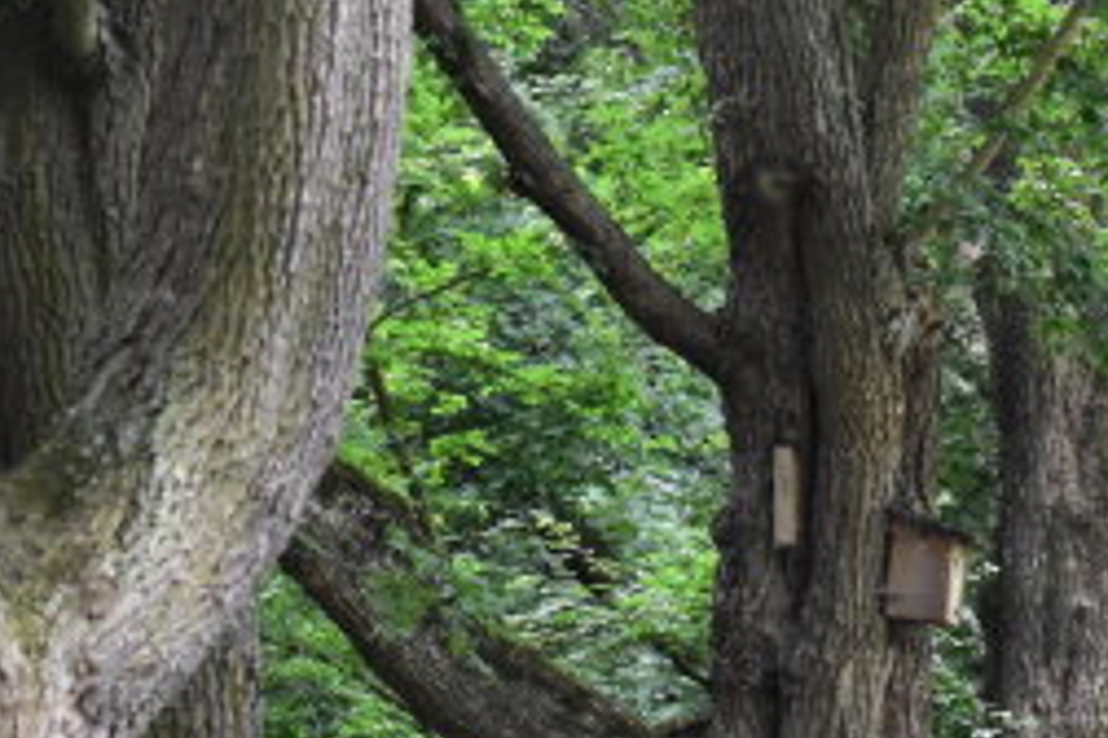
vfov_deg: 3.7
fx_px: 11541
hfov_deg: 5.5
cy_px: 637
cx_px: 1337
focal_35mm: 375
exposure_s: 1/200
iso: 3200
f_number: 10
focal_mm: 70
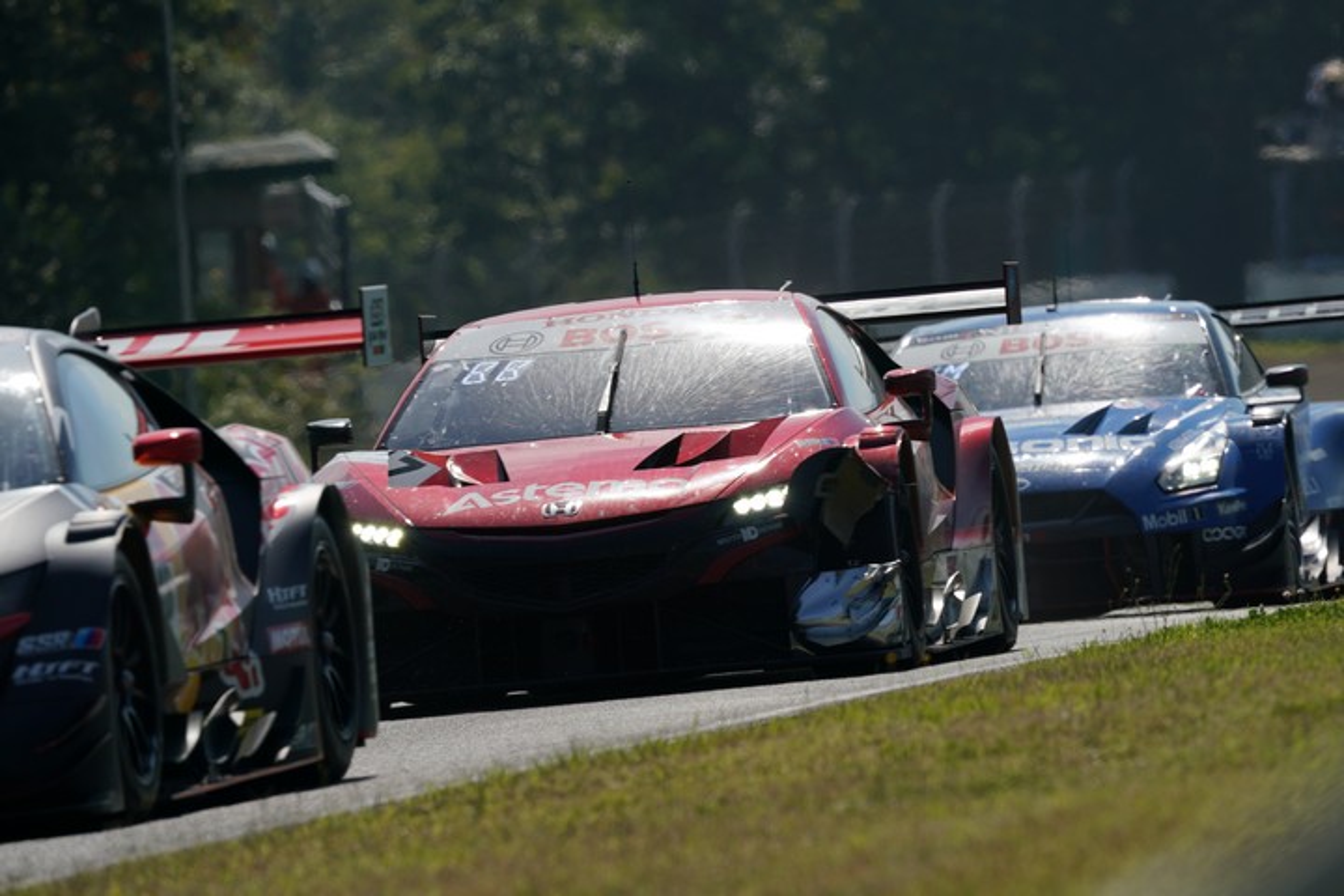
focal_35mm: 600
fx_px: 22398
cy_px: 448
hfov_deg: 3.4
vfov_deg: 2.3
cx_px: 672
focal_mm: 600
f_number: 10
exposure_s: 1/800
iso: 200
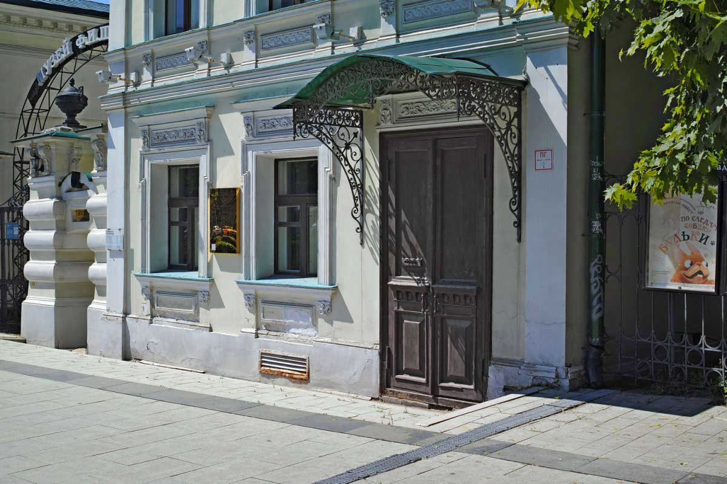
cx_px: 364
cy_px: 242
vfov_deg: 29.9
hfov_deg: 43.6
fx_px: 909
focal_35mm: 45
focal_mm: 30
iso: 100
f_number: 7.1
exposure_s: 1/320
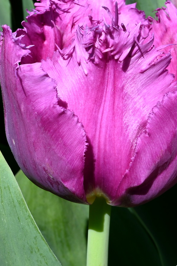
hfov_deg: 12.5
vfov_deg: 18.7
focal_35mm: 109
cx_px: 31
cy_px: 99
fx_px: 803
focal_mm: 50
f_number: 16
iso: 100
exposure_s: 1/60
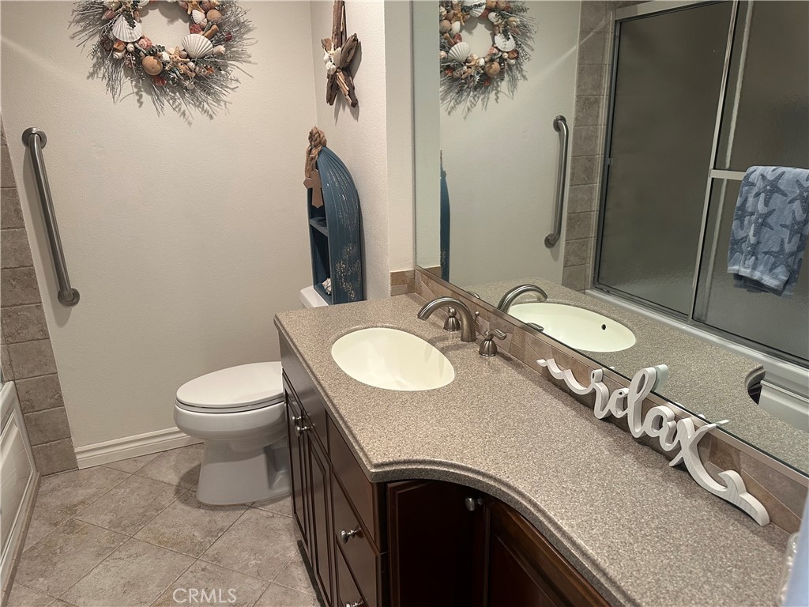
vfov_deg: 56.8
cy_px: 304
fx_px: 561
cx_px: 404
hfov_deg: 71.6
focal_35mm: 24
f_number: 1.78
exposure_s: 1/60
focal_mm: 6.86
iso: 200
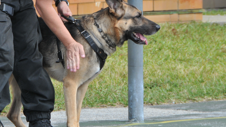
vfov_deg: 2.6
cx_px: 87
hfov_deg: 4.6
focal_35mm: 471
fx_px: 2822
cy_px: 30
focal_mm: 170
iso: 400
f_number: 9
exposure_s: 1/250
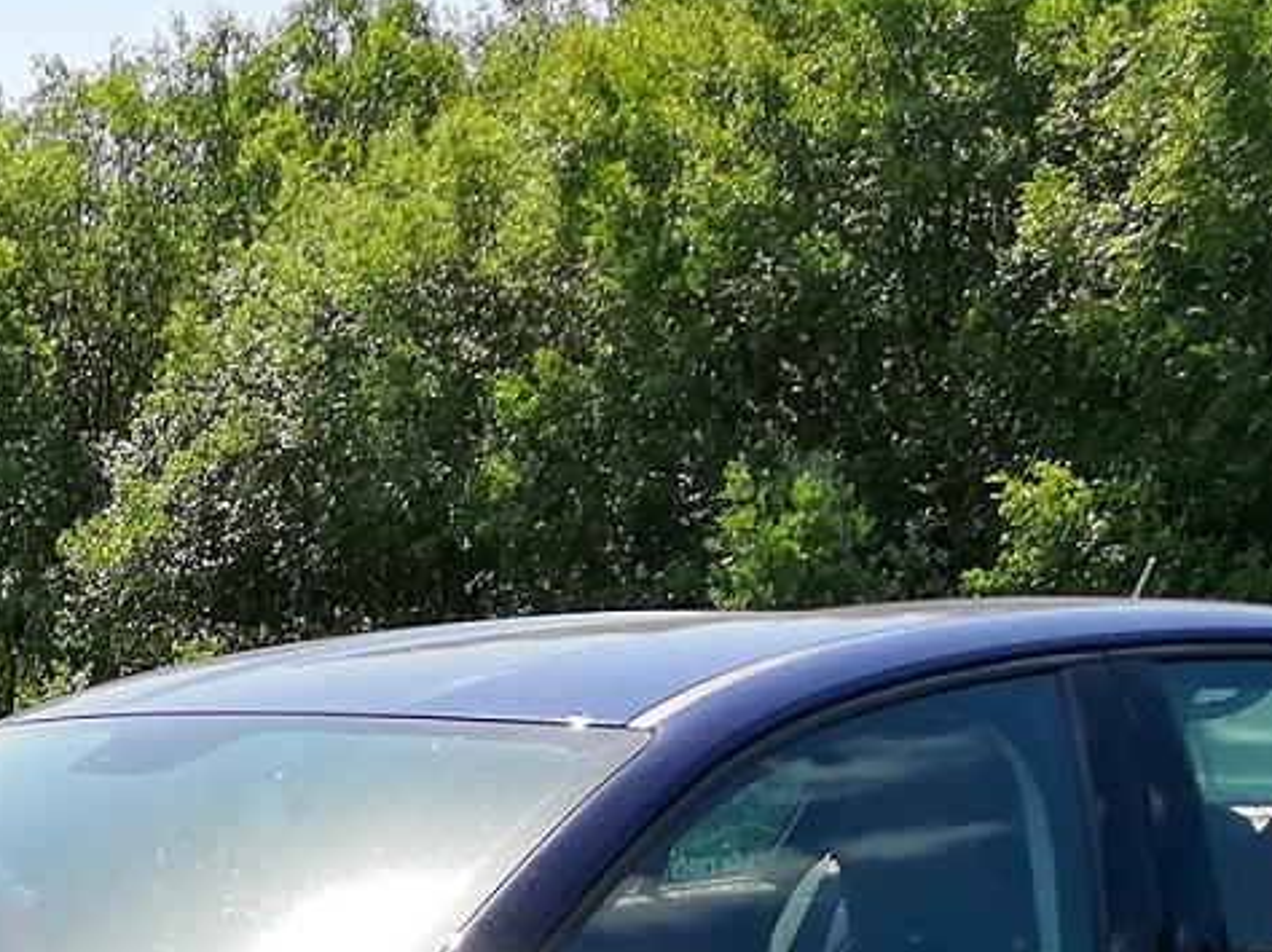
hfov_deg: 16.2
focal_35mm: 114
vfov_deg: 12.5
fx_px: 4187
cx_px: -470
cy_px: 1335
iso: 50
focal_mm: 4.75
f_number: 1.8
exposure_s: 1/1637
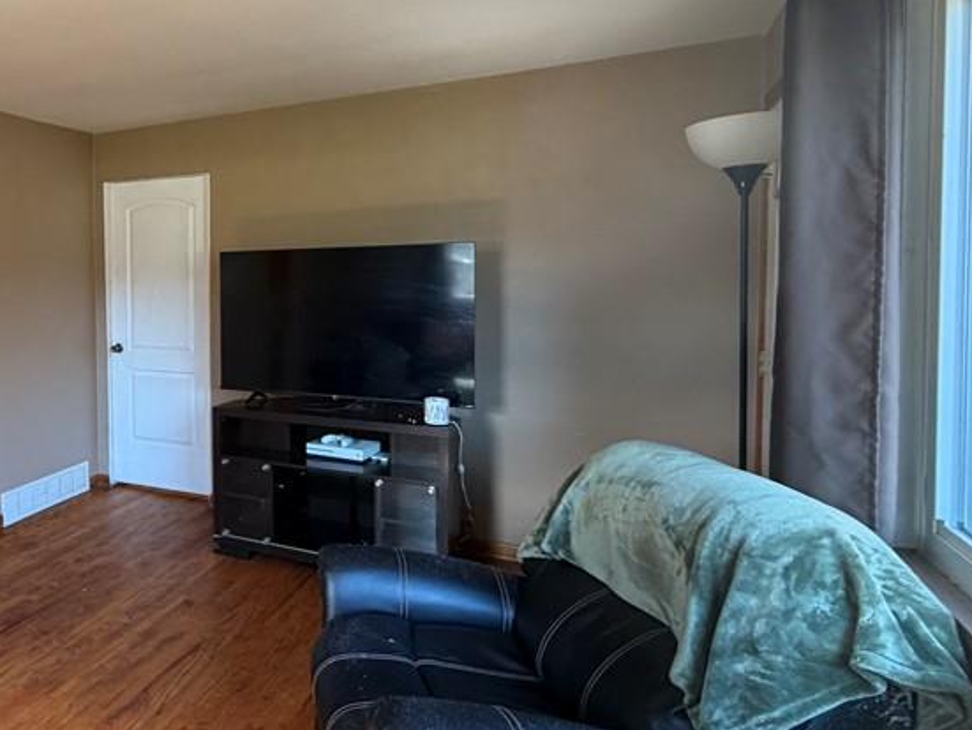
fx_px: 731
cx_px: 166
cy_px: 309
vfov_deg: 52.9
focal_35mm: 26
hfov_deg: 60.6
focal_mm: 2.22
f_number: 2.2
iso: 320
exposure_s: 1/82
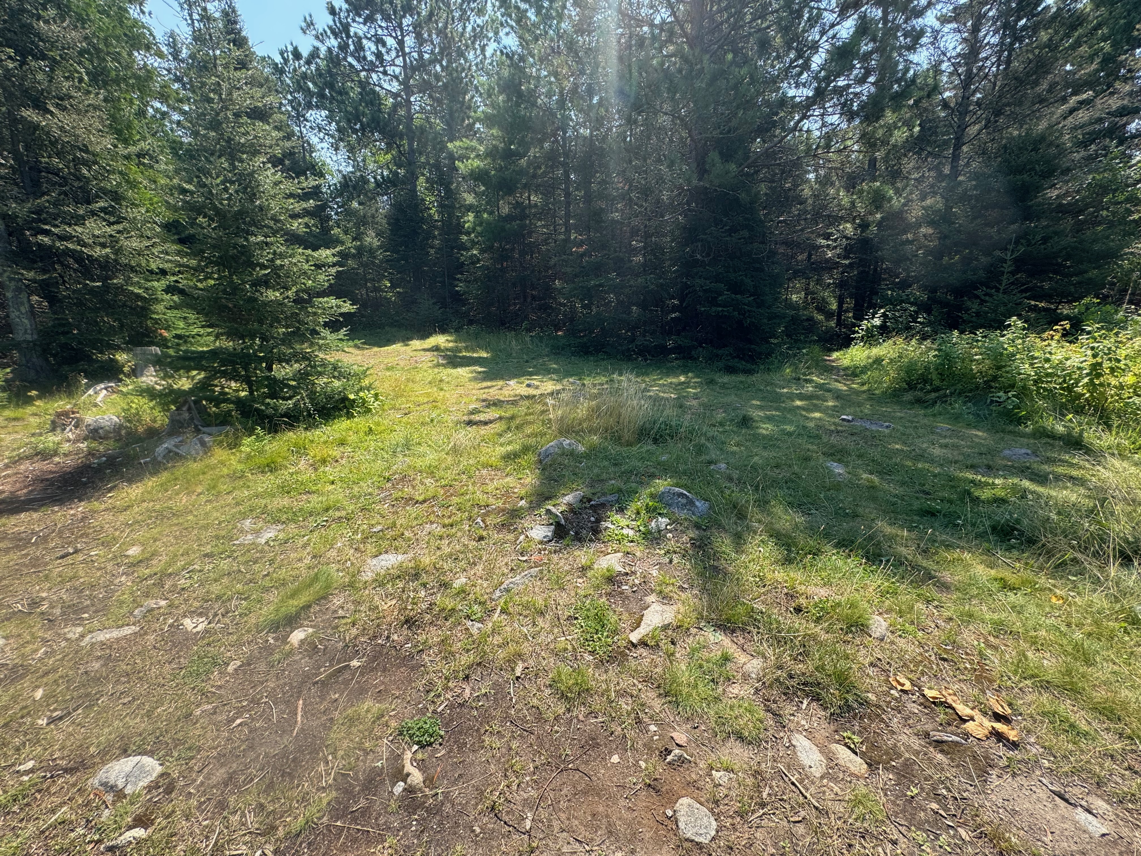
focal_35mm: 14
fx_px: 461
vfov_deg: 85.7
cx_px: 570
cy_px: 428
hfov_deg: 102.1
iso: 40
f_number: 2.2
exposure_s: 1/605
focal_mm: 2.22
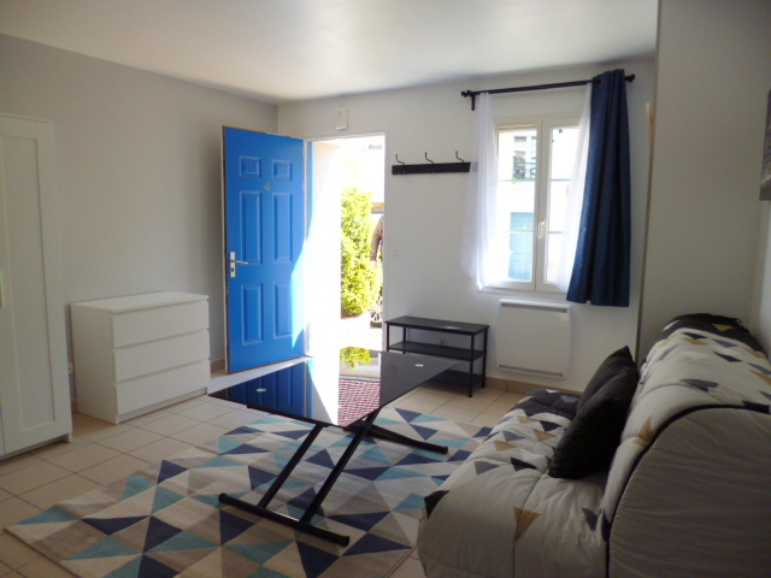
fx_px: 535
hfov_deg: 71.6
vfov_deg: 56.8
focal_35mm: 24
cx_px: 386
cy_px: 289
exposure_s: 1/125
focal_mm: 4.3
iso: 100
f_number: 2.5
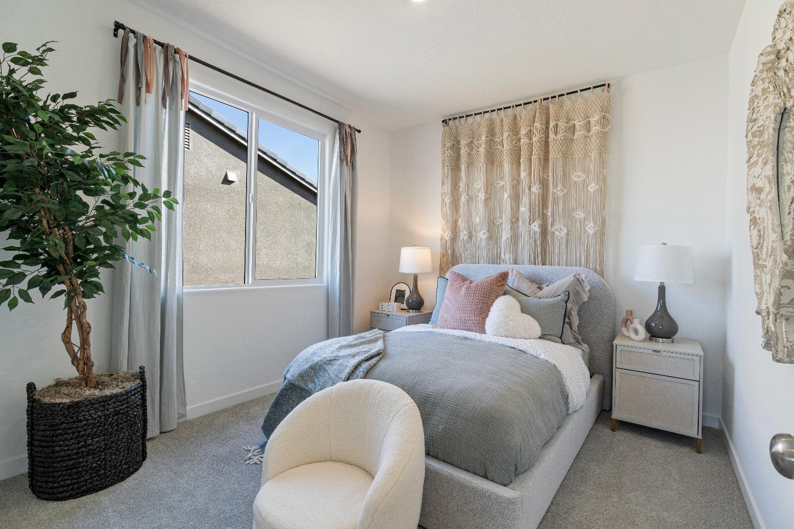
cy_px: 264
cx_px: 397
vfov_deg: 72.1
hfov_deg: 95.0
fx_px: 364
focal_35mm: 16
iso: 250
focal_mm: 11
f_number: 9
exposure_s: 1/10
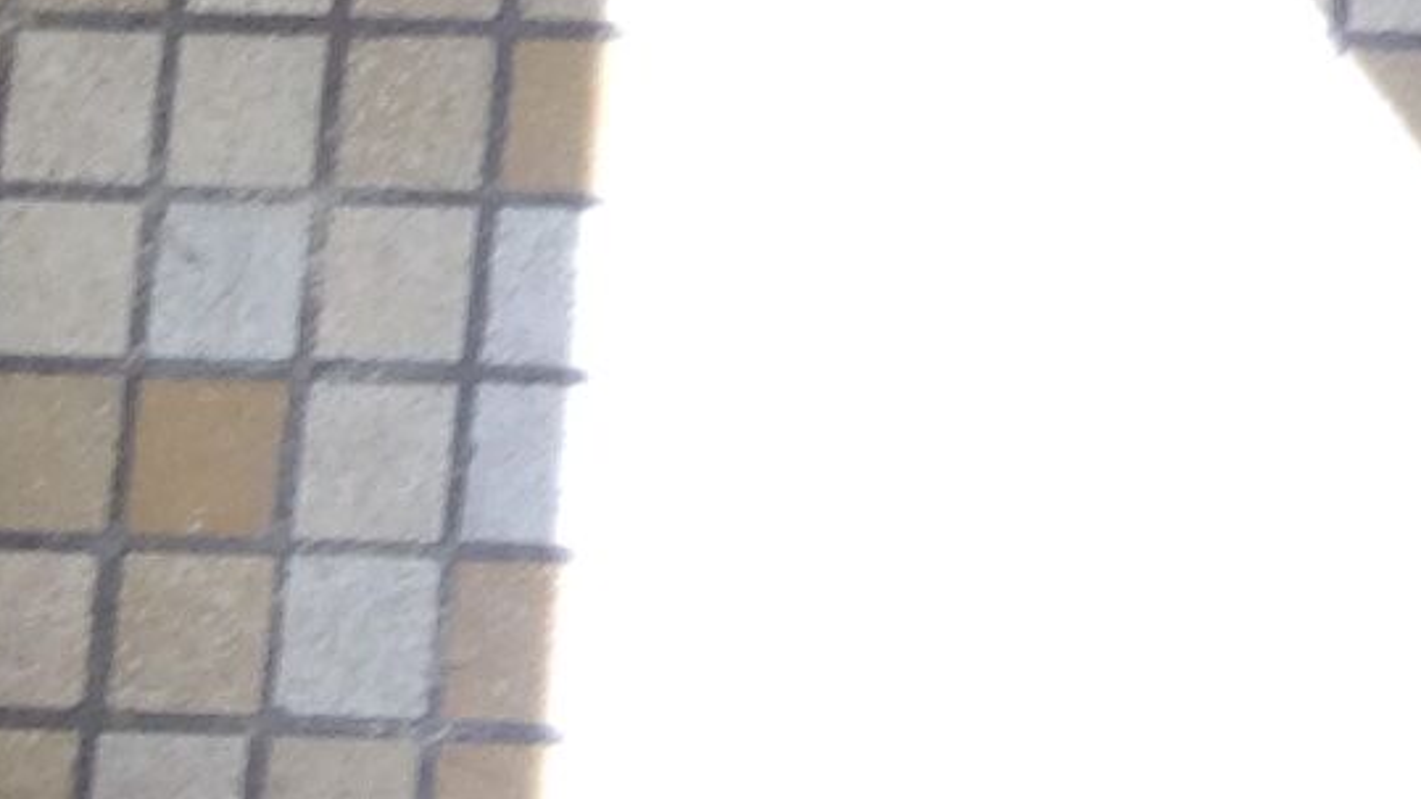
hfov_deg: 11.1
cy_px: -1287
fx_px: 6894
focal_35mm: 183
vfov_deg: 6.3
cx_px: 2465
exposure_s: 1/24
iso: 50
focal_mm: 4.28
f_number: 2.4
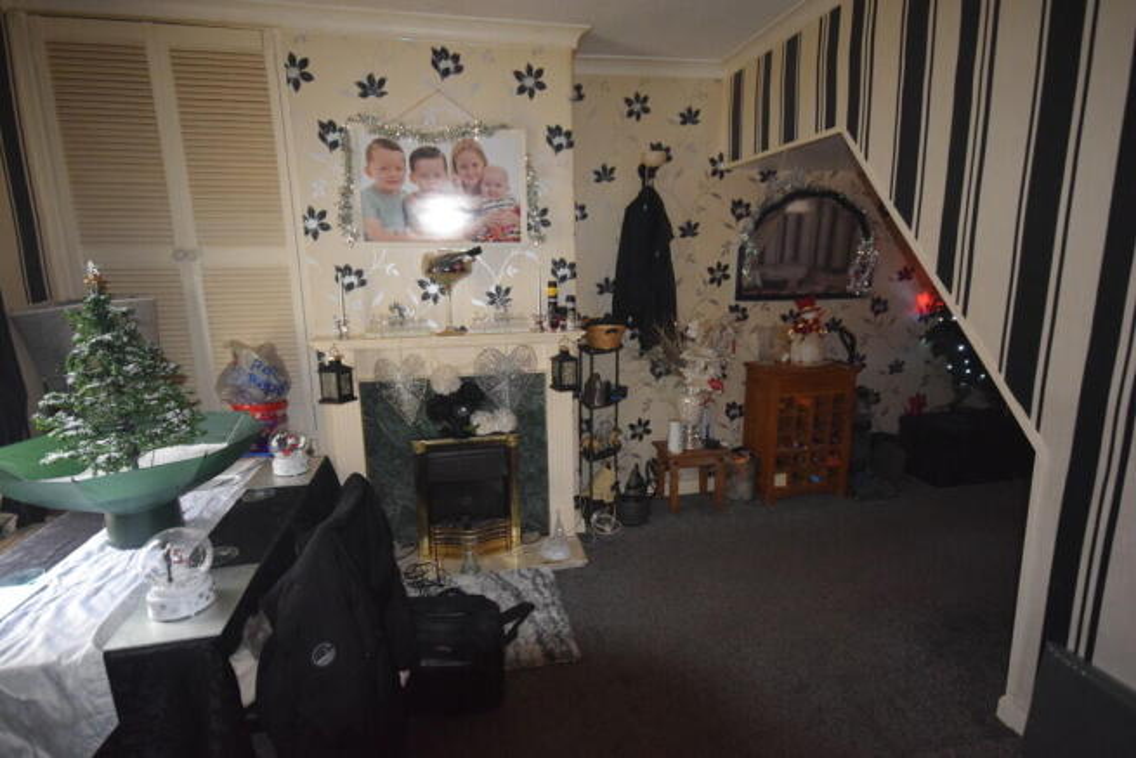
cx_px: 568
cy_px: 379
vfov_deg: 67.4
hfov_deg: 90.0
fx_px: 568
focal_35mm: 18
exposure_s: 1/60
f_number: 4.5
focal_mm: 12
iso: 3200
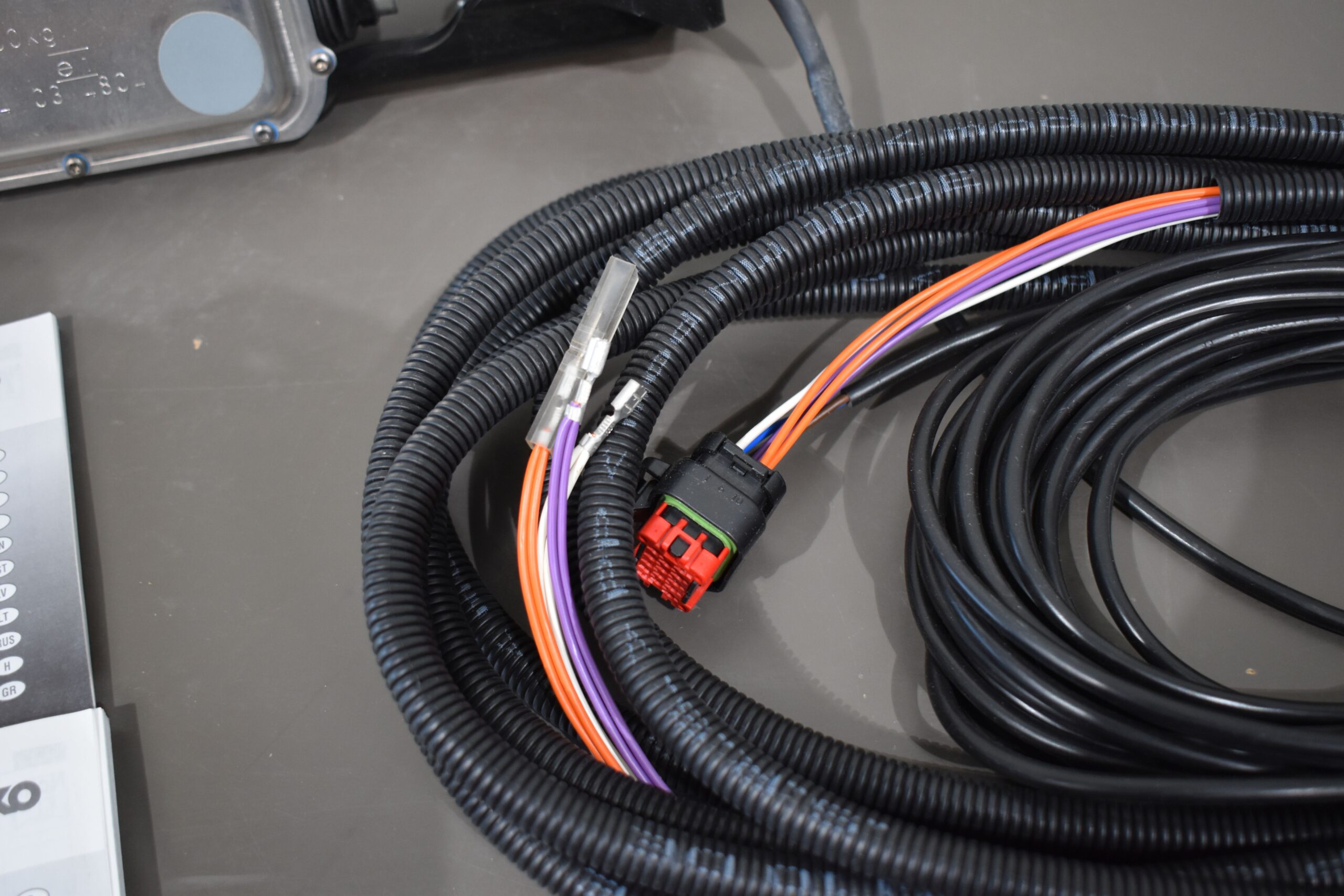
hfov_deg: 51.3
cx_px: 672
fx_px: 1400
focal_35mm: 38
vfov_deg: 35.5
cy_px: 448
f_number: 4
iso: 900
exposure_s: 1/125
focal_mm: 25
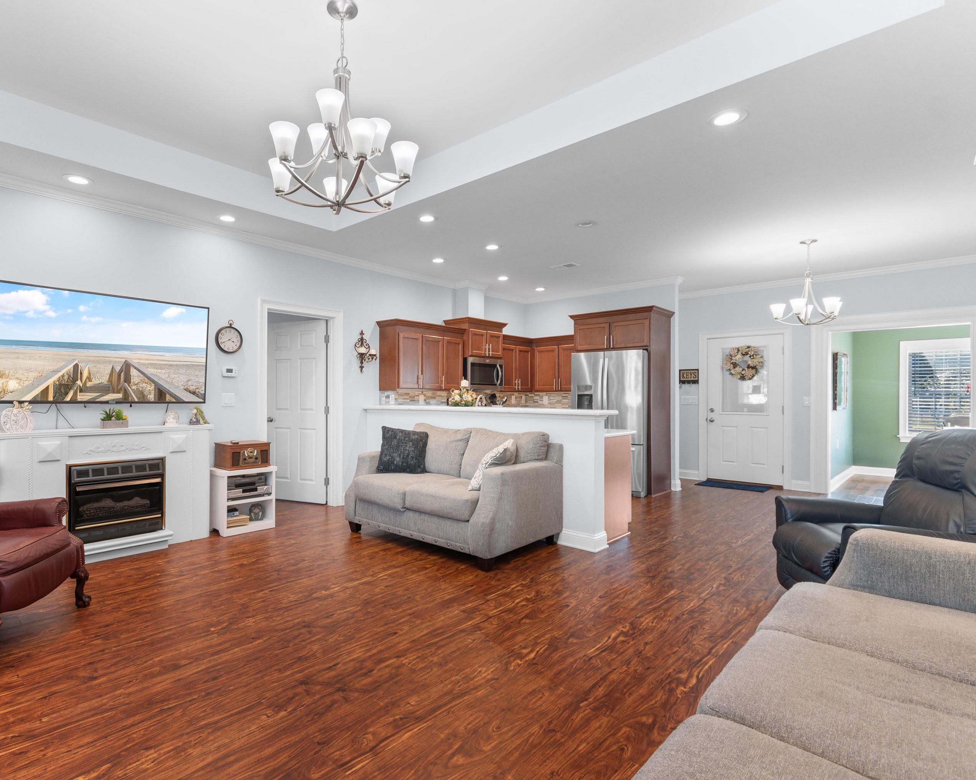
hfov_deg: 89.0
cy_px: 389
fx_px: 491
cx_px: 417
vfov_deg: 77.0
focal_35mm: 17
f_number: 4.5
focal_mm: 10
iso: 100
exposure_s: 2
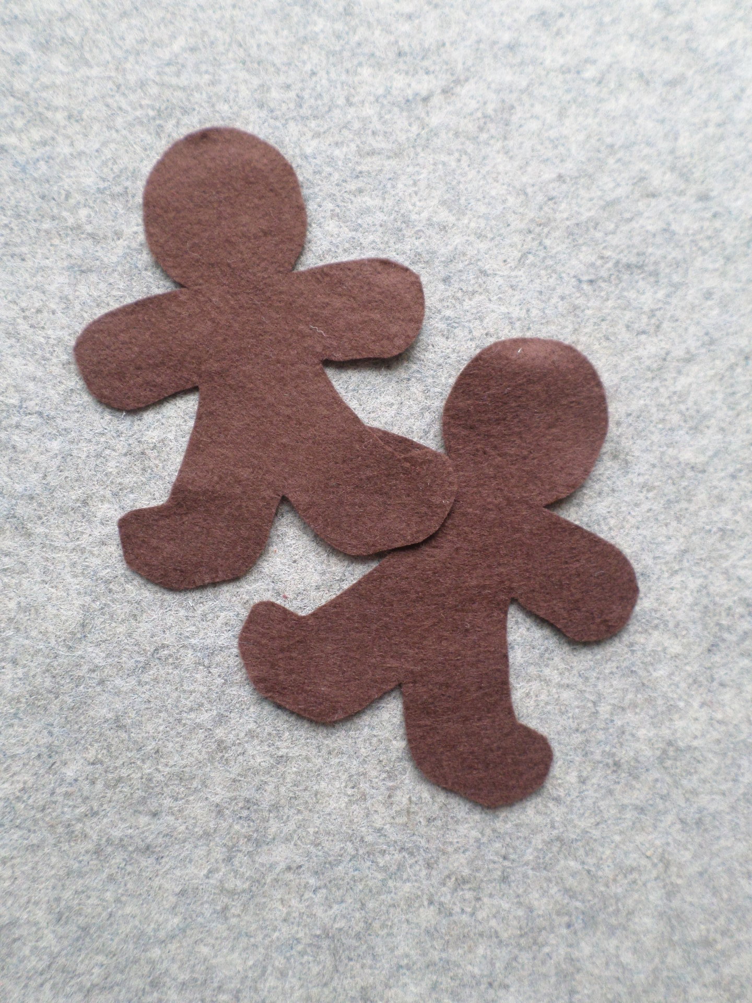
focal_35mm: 25
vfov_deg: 69.4
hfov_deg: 54.9
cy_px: 502
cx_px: 376
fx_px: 724
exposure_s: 1/30
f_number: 2.5
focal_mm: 4.5
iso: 120
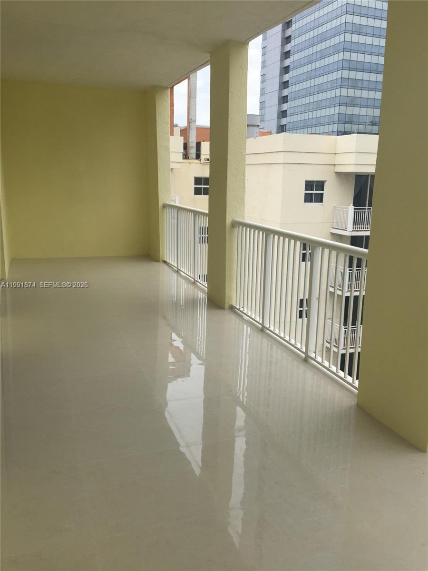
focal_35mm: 29
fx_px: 478
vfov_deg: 61.7
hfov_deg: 48.2
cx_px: 214
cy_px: 286
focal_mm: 4.15
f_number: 2.2
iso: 32
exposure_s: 1/1980
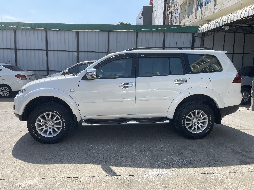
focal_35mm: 25
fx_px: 183
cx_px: 127
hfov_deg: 69.4
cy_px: 95
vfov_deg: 54.9
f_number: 1.6
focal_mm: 5.1
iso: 32
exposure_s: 1/2717
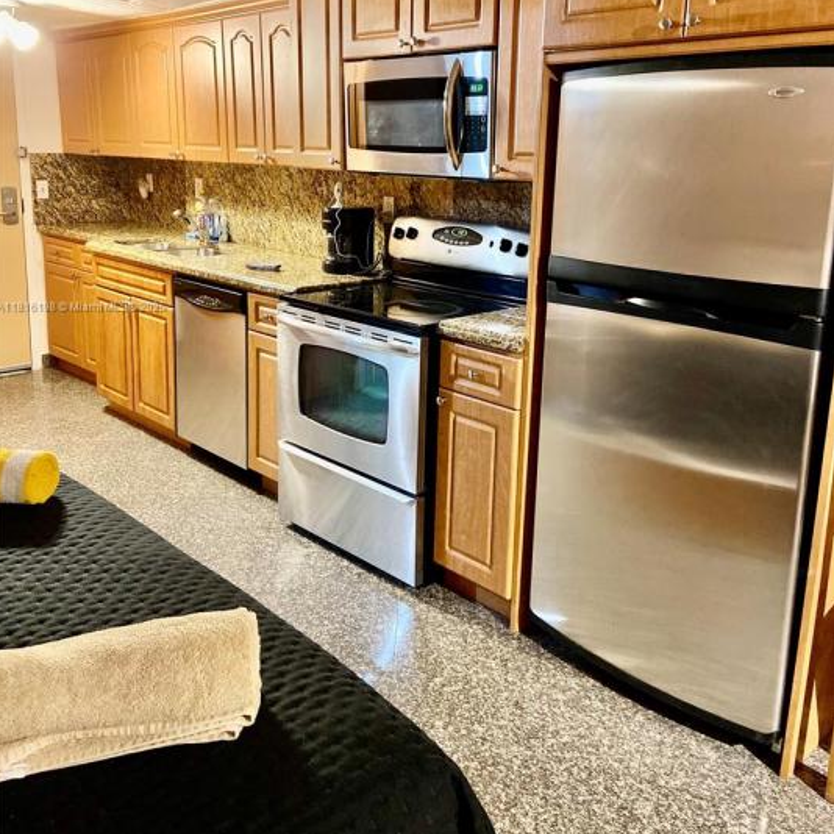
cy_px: 308
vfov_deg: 51.9
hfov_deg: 52.5
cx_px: 415
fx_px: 845
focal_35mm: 31
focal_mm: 4.25
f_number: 1.8
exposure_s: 1/30
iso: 500
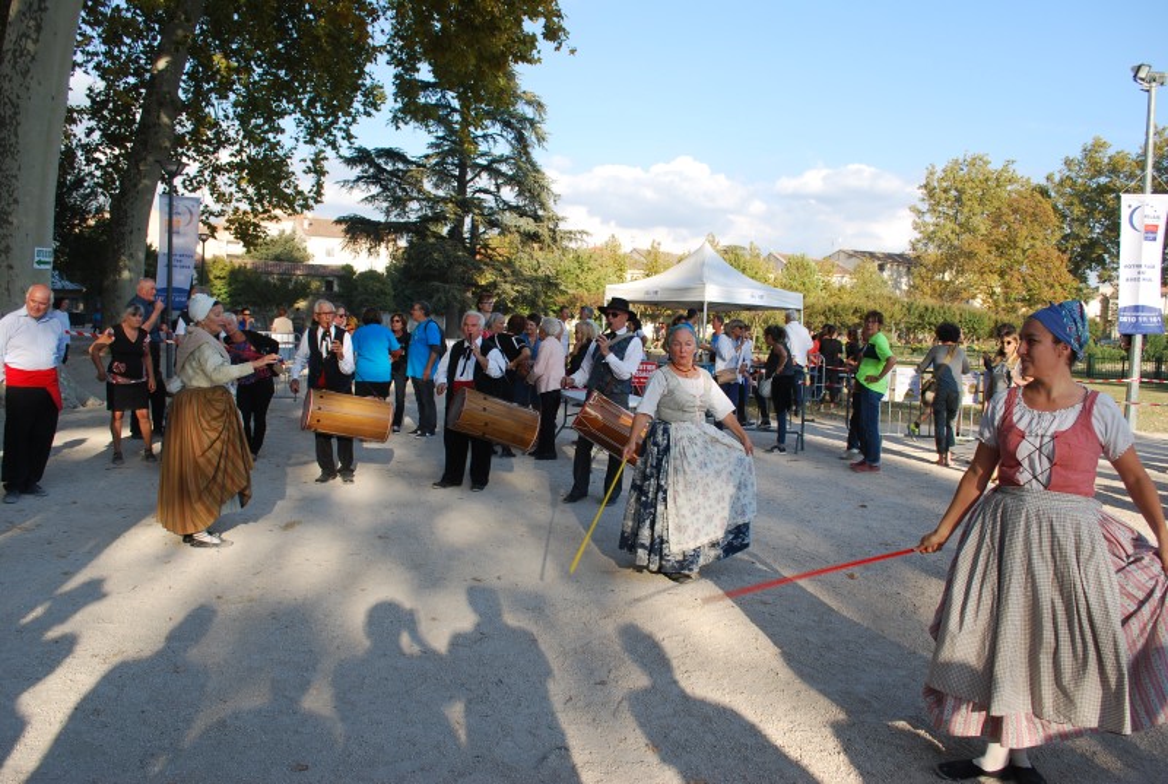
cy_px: 392
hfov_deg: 67.3
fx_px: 878
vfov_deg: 48.1
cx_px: 584
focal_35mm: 27
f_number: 6.3
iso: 100
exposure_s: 1/160
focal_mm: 18
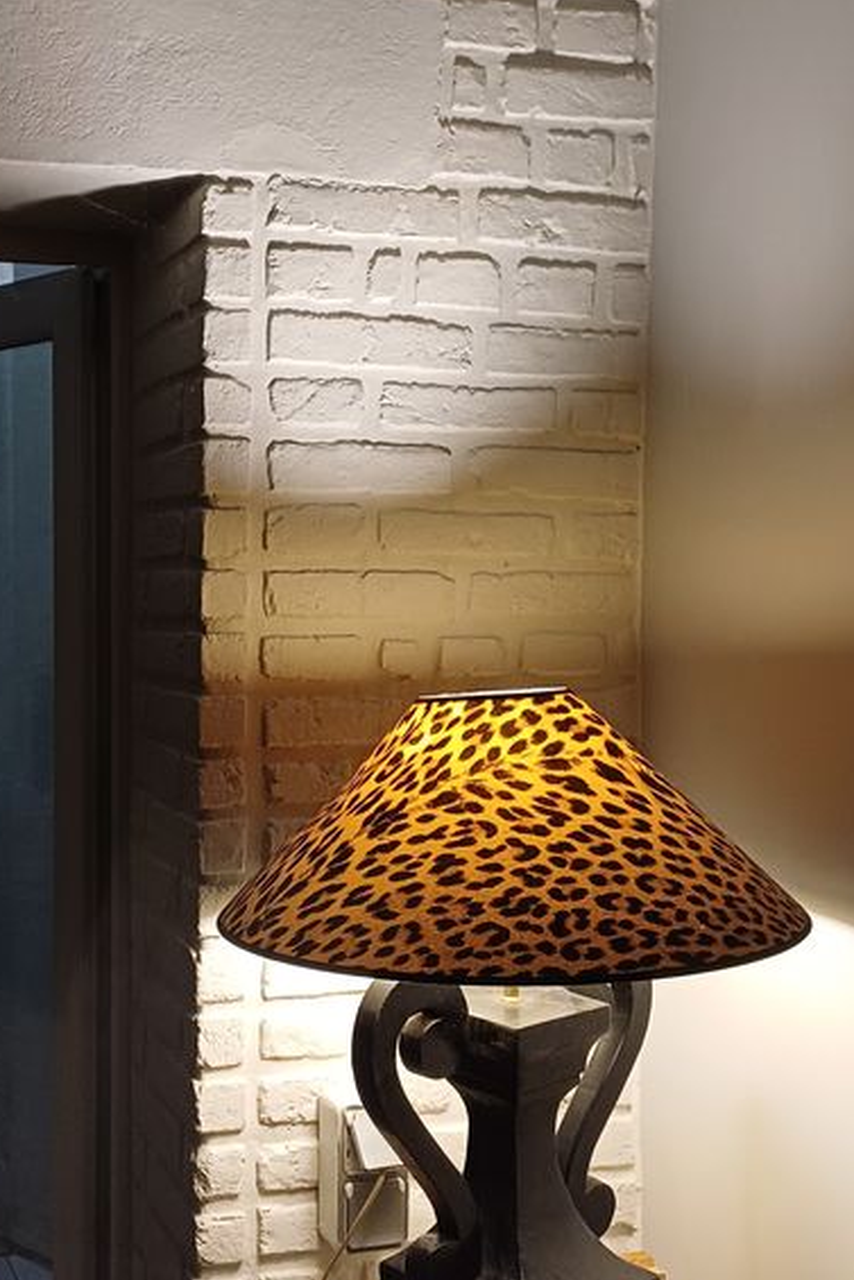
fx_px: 1636
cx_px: 236
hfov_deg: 28.9
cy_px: 600
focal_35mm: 46
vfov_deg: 42.7
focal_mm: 4.65
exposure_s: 1/33
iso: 320
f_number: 1.8
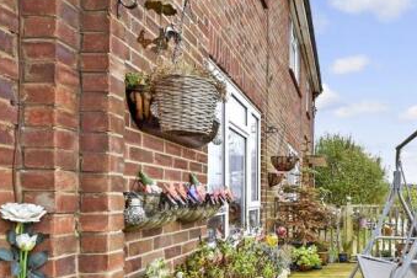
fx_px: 336
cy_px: 215
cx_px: 368
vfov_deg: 43.3
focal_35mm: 29
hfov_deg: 55.9
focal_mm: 10
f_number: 8
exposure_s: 1/500
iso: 1250
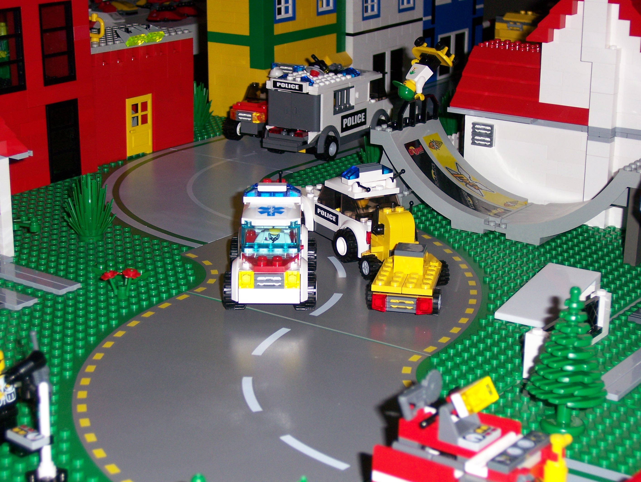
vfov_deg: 21.0
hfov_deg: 27.8
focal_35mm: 70
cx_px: 320
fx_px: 1297
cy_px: 241
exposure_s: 1/100
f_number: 3.8
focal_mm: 11.6
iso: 100
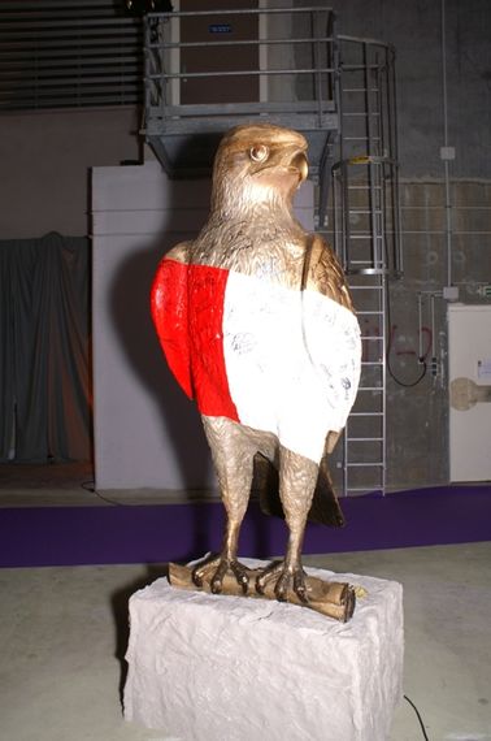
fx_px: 616
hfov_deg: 43.5
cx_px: 246
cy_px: 370
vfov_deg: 62.0
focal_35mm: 30
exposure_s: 1/60
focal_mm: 20
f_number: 4
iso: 400
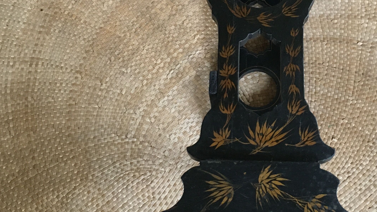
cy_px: 75
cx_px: 239
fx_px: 600
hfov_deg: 34.7
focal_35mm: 60
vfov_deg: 20.0
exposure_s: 1/25
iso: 200
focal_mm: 4.15
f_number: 2.2
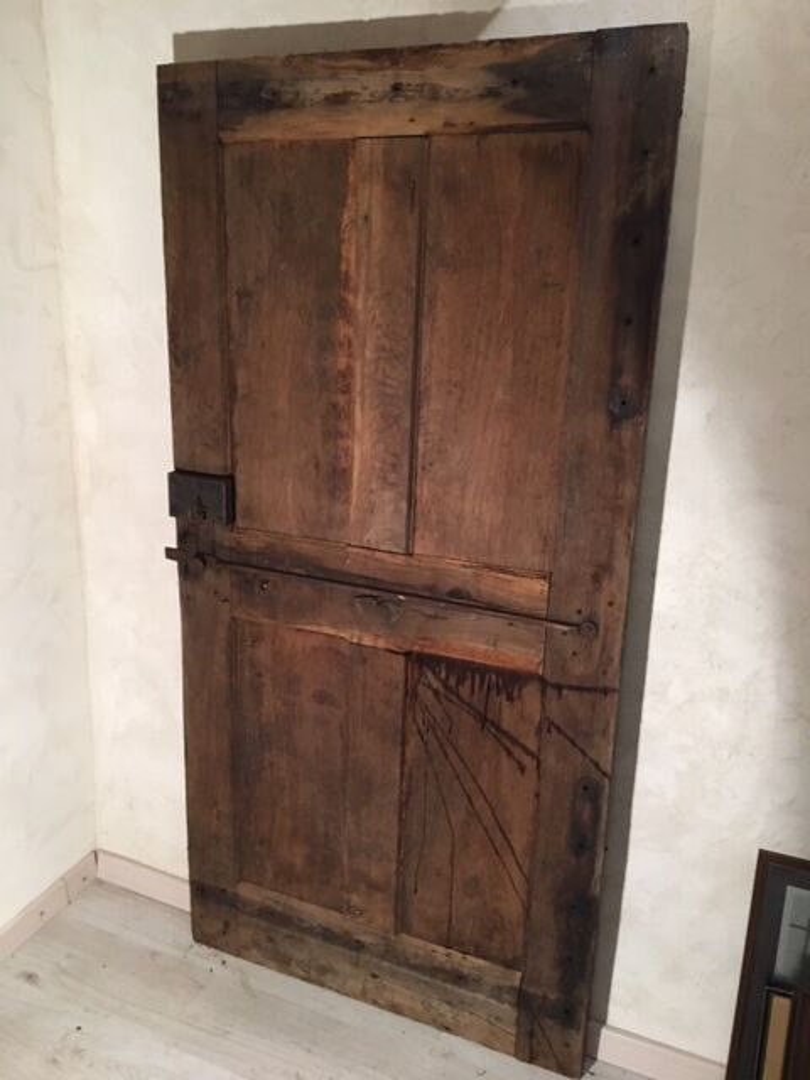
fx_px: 905
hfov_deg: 48.2
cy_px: 540
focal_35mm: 29
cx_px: 405
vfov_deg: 61.7
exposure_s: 1/17
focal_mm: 4.15
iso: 400
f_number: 2.2
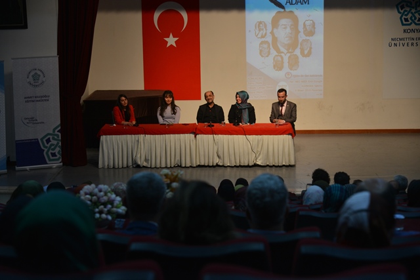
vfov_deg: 19.5
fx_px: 817
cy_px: 140
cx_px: 210
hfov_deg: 28.8
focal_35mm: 70
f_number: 5
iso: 1000
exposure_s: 1/80
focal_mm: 70
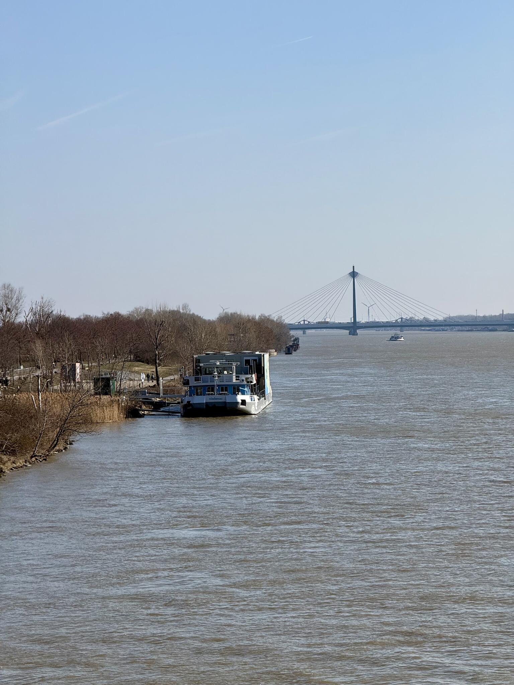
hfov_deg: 12.3
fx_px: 2376
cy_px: 342
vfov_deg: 16.4
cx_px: 257
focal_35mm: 120
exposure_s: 1/2283
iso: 50
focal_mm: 15.66
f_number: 2.8
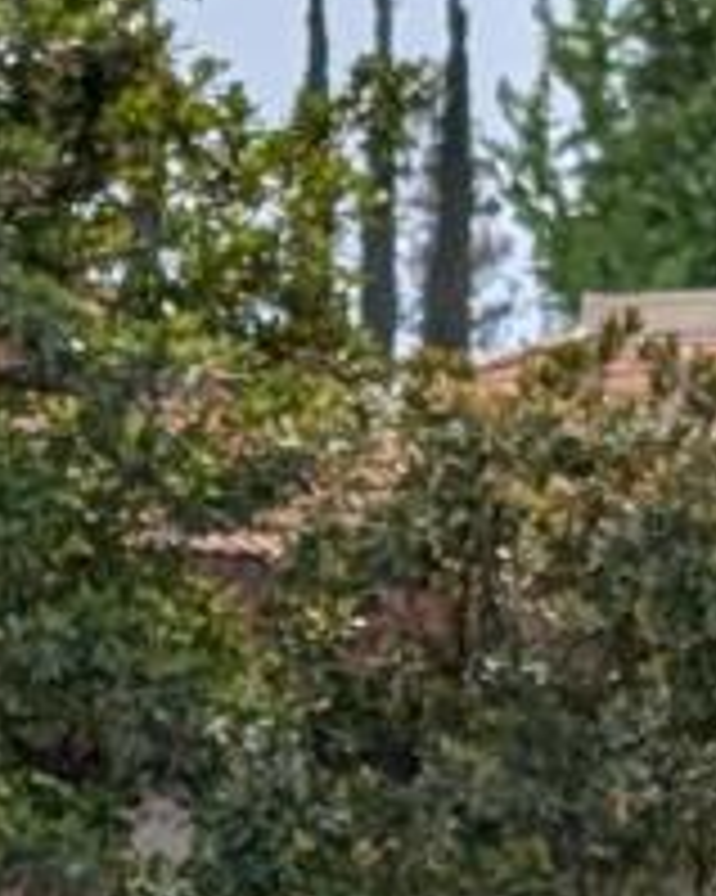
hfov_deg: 4.2
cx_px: -775
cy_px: 2109
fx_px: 9570
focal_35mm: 361
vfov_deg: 5.2
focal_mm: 6.9
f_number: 1.68
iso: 22
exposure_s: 1/2222
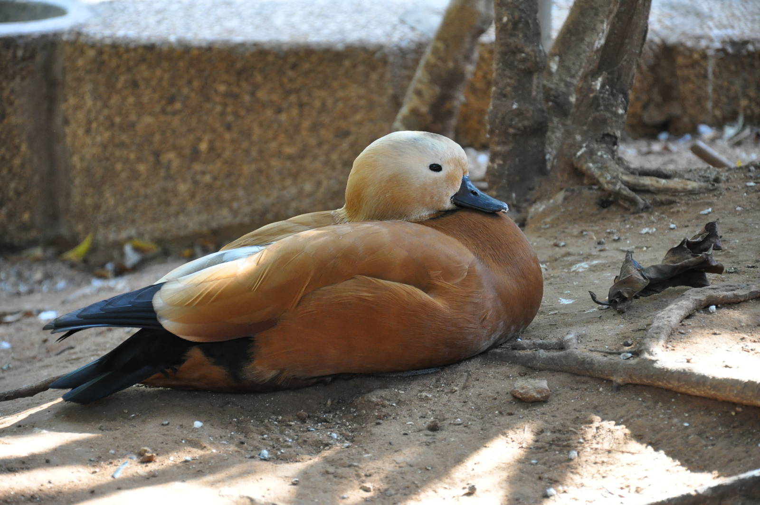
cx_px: 380
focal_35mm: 158
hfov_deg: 13.1
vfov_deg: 8.7
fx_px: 3321
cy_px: 252
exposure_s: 1/100
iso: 1600
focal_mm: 105
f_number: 5.6
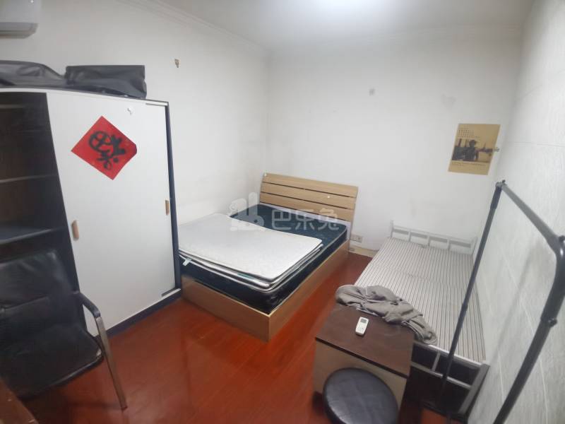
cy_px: 212
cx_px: 282
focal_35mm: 17
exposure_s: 1/33.3
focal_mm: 2.26
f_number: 2.2
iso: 640
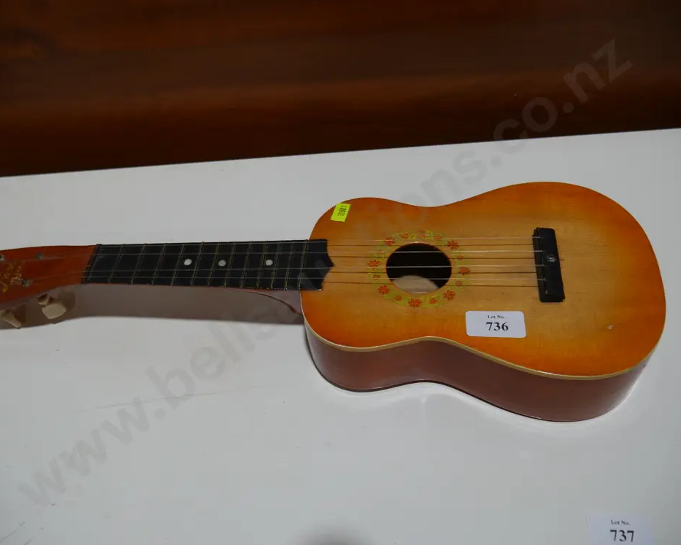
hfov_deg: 58.7
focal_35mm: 30
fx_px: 605
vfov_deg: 48.5
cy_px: 276
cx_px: 323
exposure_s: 1/160
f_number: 4
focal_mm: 14
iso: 200
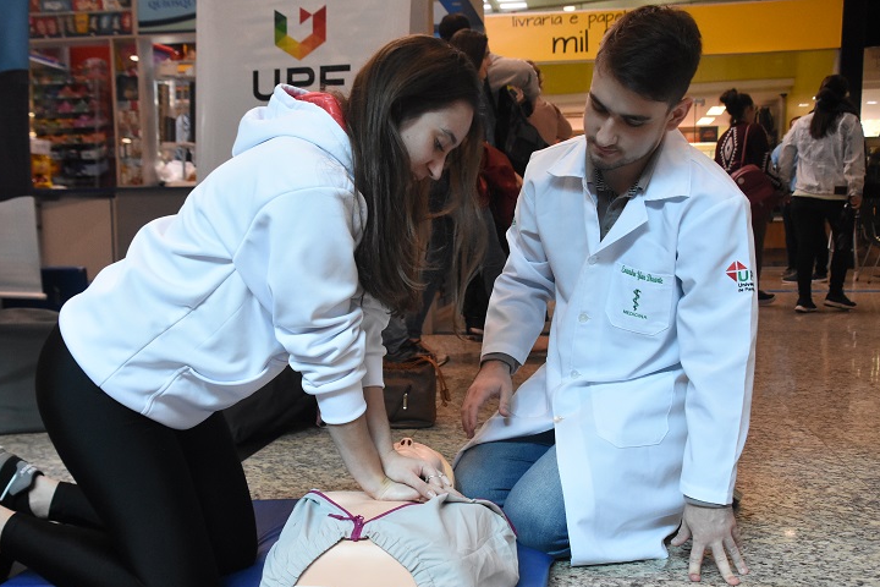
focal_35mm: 40
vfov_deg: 33.4
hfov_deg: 48.4
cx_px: 419
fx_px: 978
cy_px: 325
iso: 3200
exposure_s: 1/320
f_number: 5
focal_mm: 24
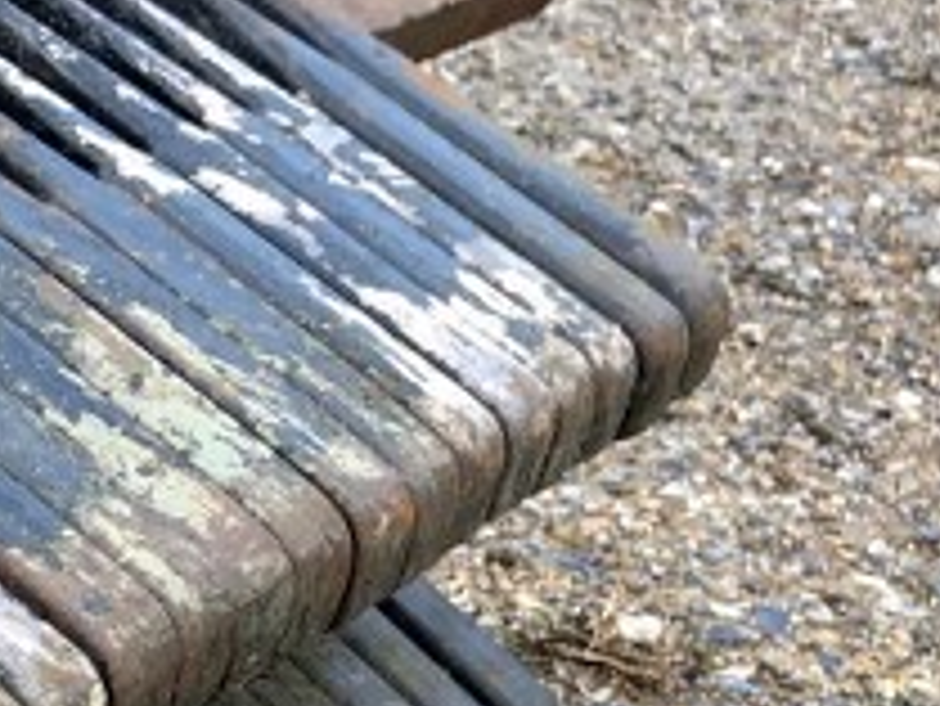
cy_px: 953
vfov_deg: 13.3
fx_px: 2907
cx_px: -679
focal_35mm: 107
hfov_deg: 16.0
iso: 32
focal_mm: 3.99
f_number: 1.8
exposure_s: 1/120
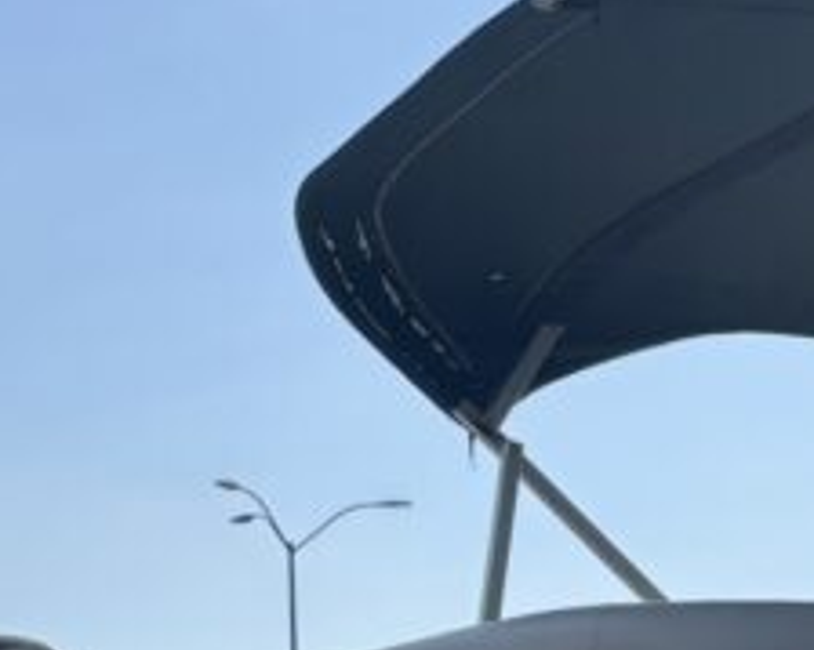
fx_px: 2914
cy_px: 1082
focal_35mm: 121
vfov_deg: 11.9
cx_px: 939
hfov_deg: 15.4
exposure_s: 1/3413
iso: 50
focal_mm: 5.96
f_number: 1.6
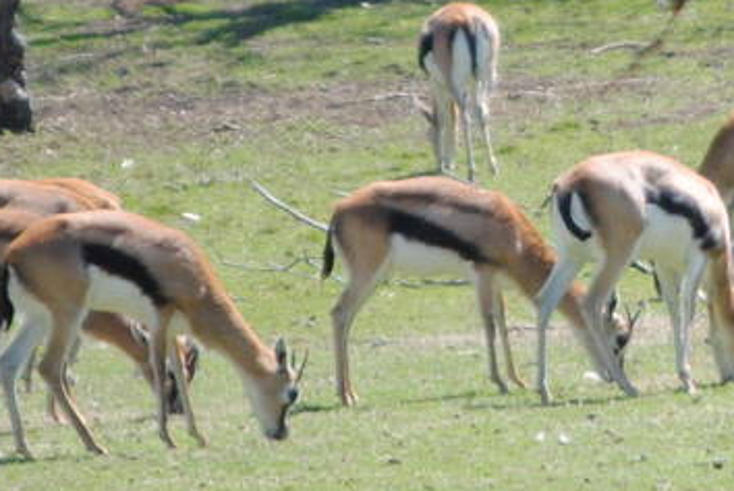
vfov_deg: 1.0
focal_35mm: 1357
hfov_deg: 1.5
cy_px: 80
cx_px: 707
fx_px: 27702
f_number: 5.6
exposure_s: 1/500
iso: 280
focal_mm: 200
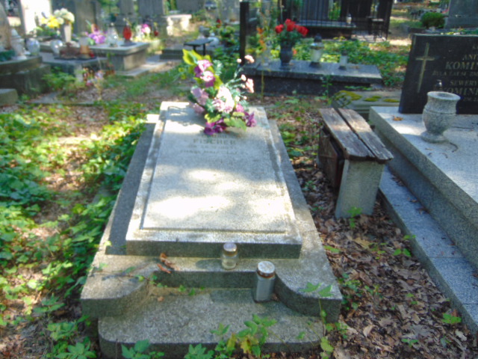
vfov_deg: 46.8
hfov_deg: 60.0
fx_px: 414
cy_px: 180
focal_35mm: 30
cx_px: 239
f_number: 3.1
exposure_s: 1/80
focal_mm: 5.4
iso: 80
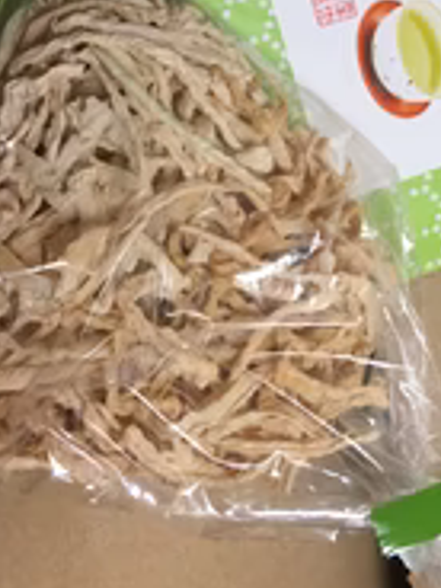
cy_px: 35
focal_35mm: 63
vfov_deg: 29.2
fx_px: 1070
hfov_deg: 23.1
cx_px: 307
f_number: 2.2
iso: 25
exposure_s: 1/15
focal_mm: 4.15
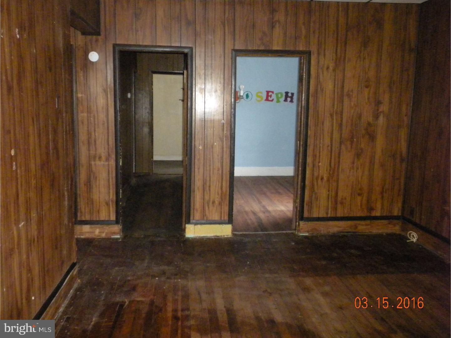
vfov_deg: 38.7
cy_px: 169
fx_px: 482
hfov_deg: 50.1
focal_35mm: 37
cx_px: 226
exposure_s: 1/30
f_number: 3.5
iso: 800
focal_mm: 6.6
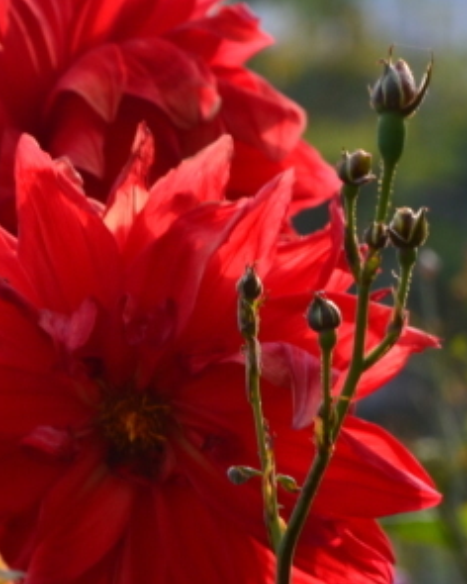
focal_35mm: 513
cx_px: 178
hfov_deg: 3.0
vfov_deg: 3.8
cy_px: 465
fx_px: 8857
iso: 200
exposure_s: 1/125
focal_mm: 105
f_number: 11
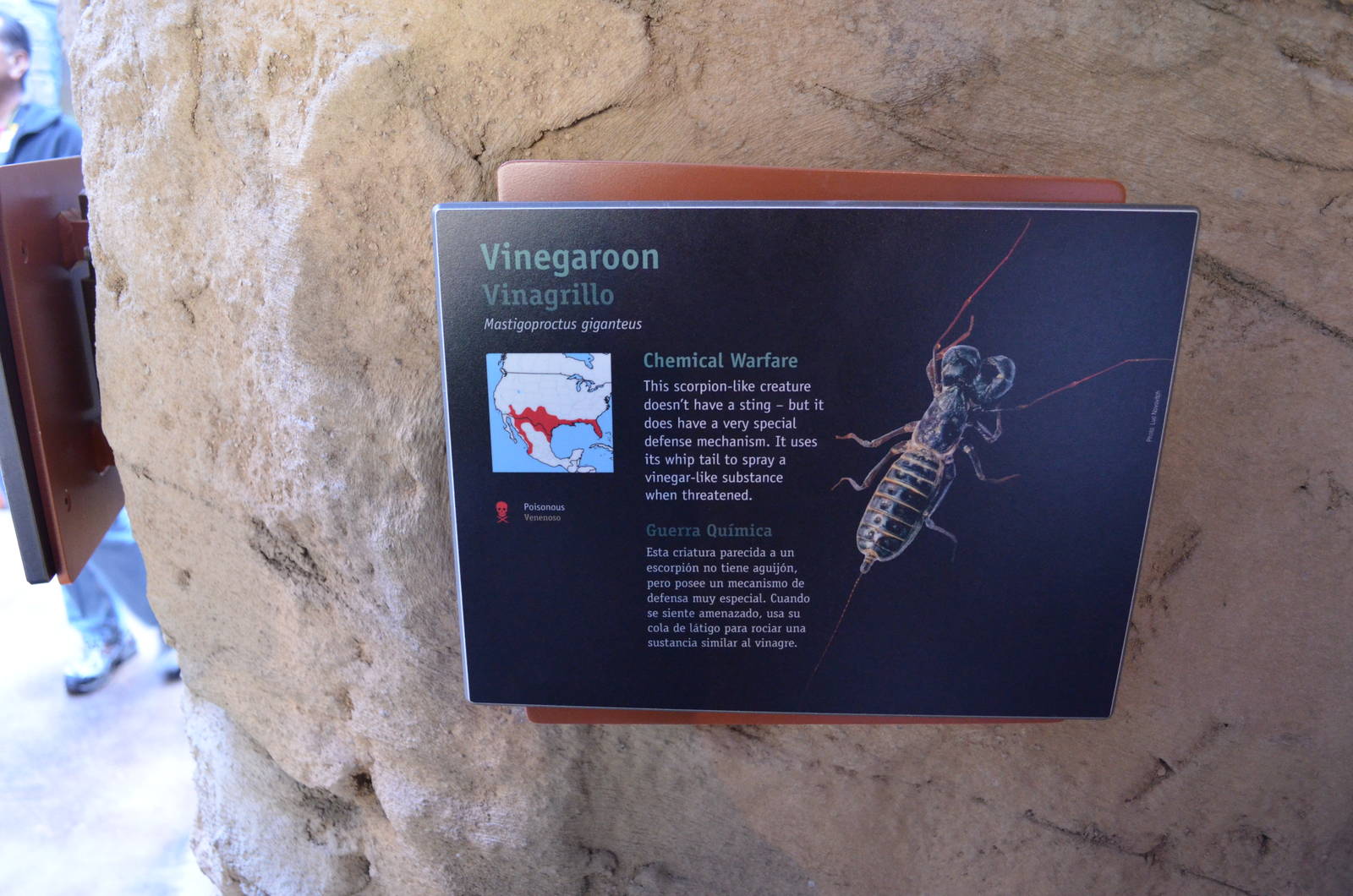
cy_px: 448
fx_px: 1013
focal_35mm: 27
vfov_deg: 47.7
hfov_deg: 67.5
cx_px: 676
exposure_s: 1/30
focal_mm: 18
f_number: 3.5
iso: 2000
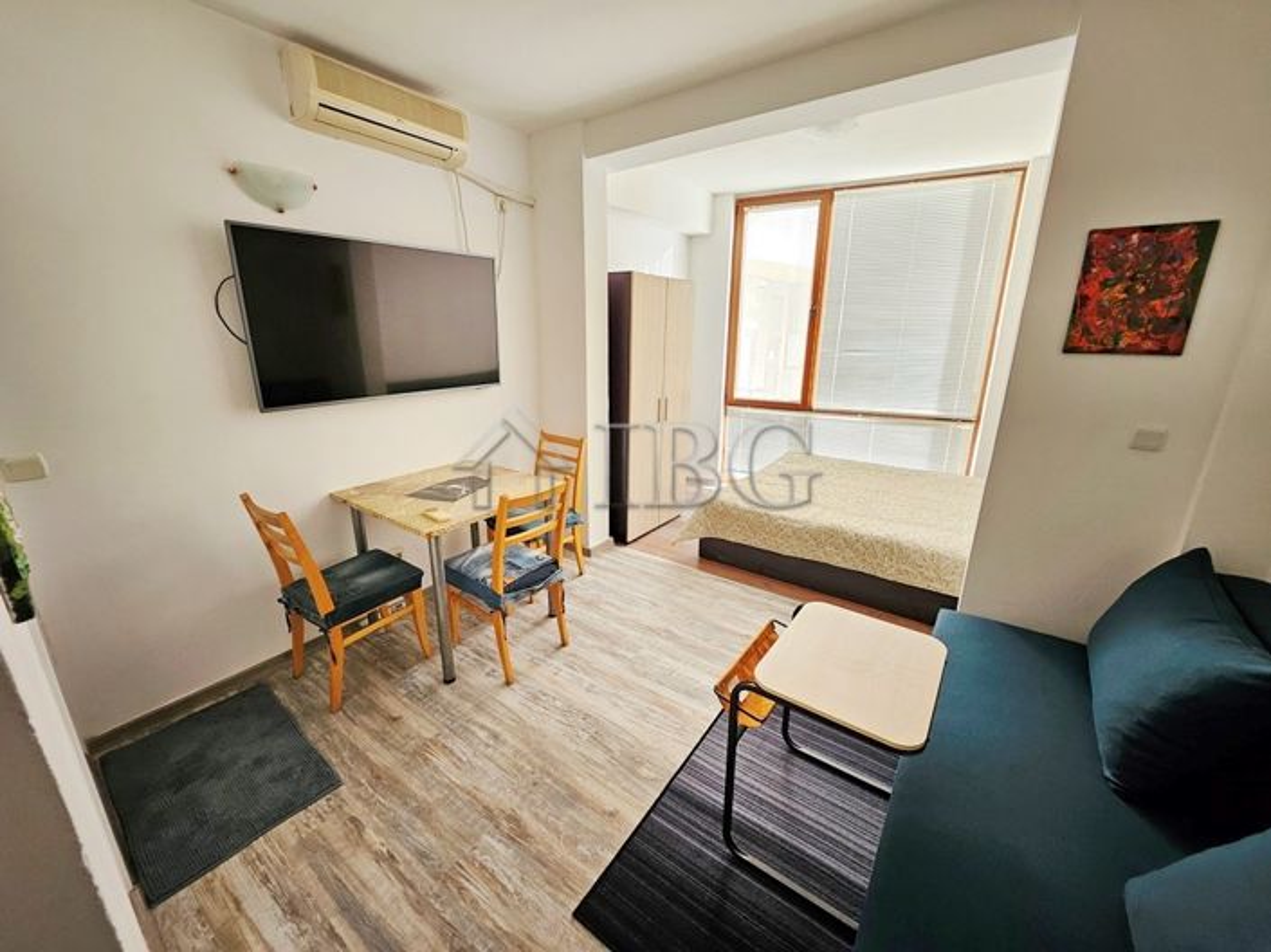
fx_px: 477
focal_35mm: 13
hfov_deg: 106.2
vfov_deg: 89.9
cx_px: 636
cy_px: 476
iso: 64
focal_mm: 1.7
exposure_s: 1/50
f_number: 2.2
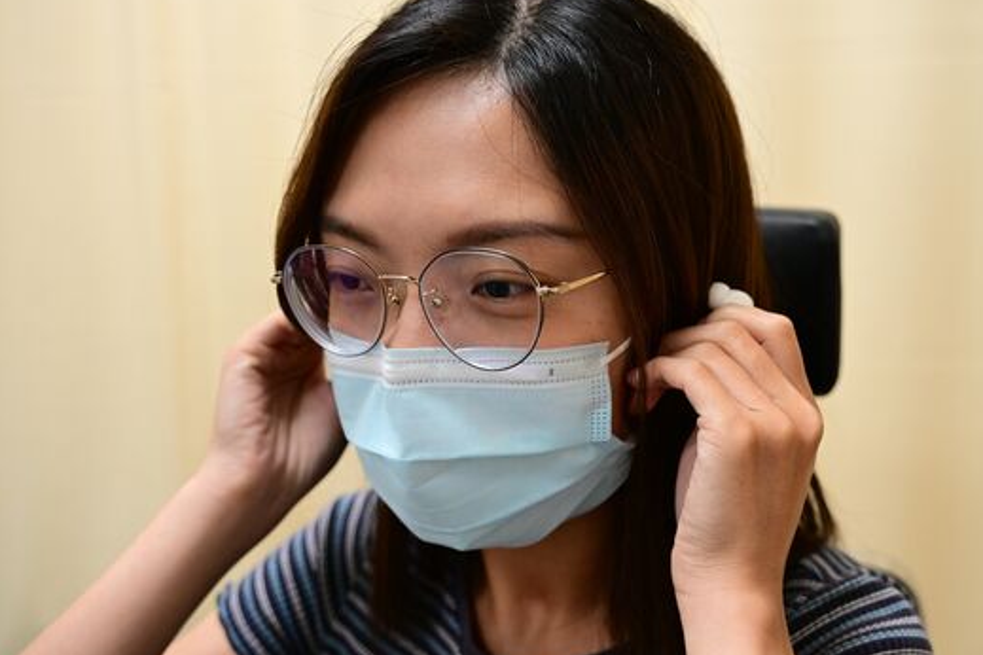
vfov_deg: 35.9
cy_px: 322
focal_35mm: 37
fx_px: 1010
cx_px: 563
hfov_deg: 51.7
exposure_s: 1/250
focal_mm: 32
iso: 3200
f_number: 4
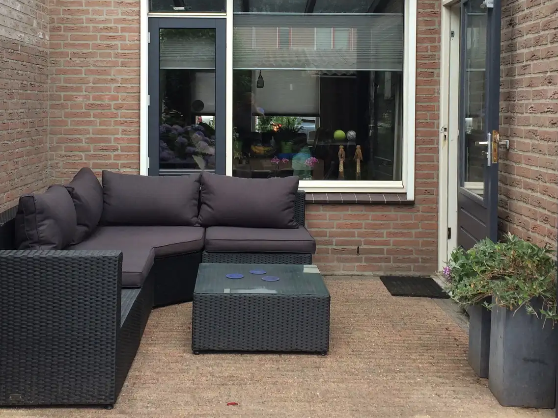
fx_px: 790
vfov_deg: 29.4
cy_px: 129
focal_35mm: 49
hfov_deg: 38.9
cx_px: 251
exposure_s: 1/100
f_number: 2.2
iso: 40
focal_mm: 4.15
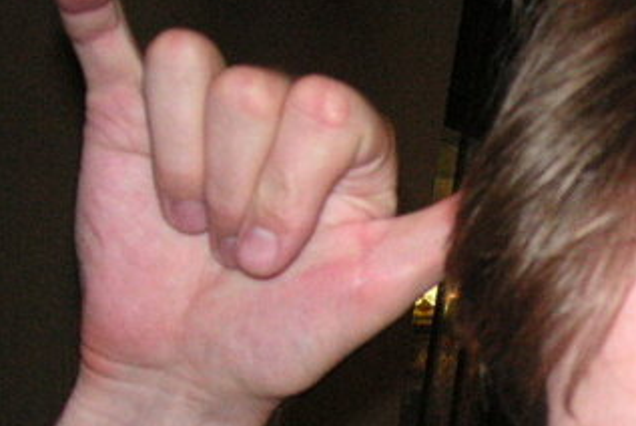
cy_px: 386
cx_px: 702
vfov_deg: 14.0
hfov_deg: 20.1
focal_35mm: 97
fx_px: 1715
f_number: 2.8
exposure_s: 1/45
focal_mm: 6.1
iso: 160
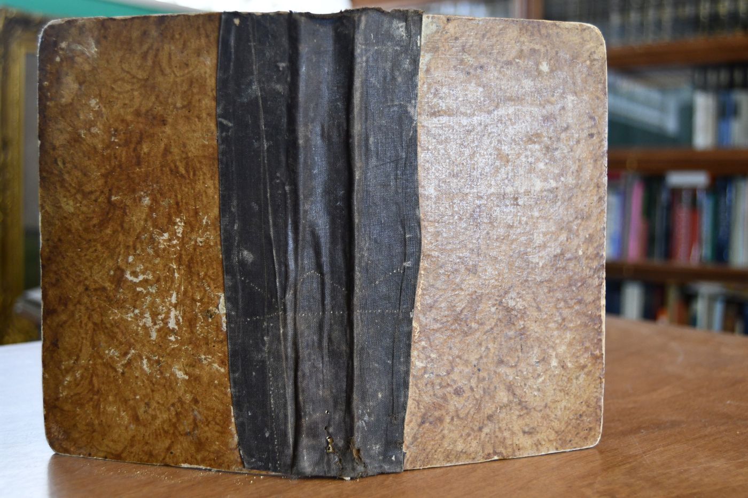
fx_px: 810
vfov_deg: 34.2
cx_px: 374
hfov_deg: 49.6
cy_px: 249
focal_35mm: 39
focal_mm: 26
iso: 1250
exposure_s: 1/125
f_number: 4
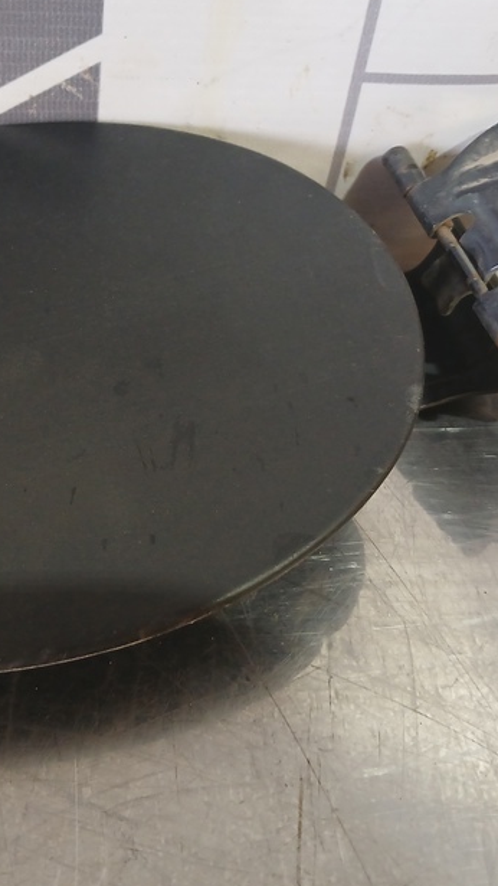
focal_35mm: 49
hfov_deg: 24.1
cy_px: 376
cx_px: 118
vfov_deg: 42.0
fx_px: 1150
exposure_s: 1/50
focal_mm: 4
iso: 160
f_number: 1.8
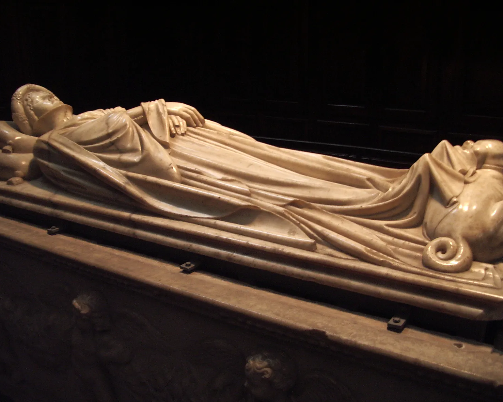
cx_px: 247
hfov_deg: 49.1
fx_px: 551
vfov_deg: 40.1
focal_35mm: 37
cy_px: 199
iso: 200
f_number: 2.6
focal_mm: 5.8
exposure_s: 1/15
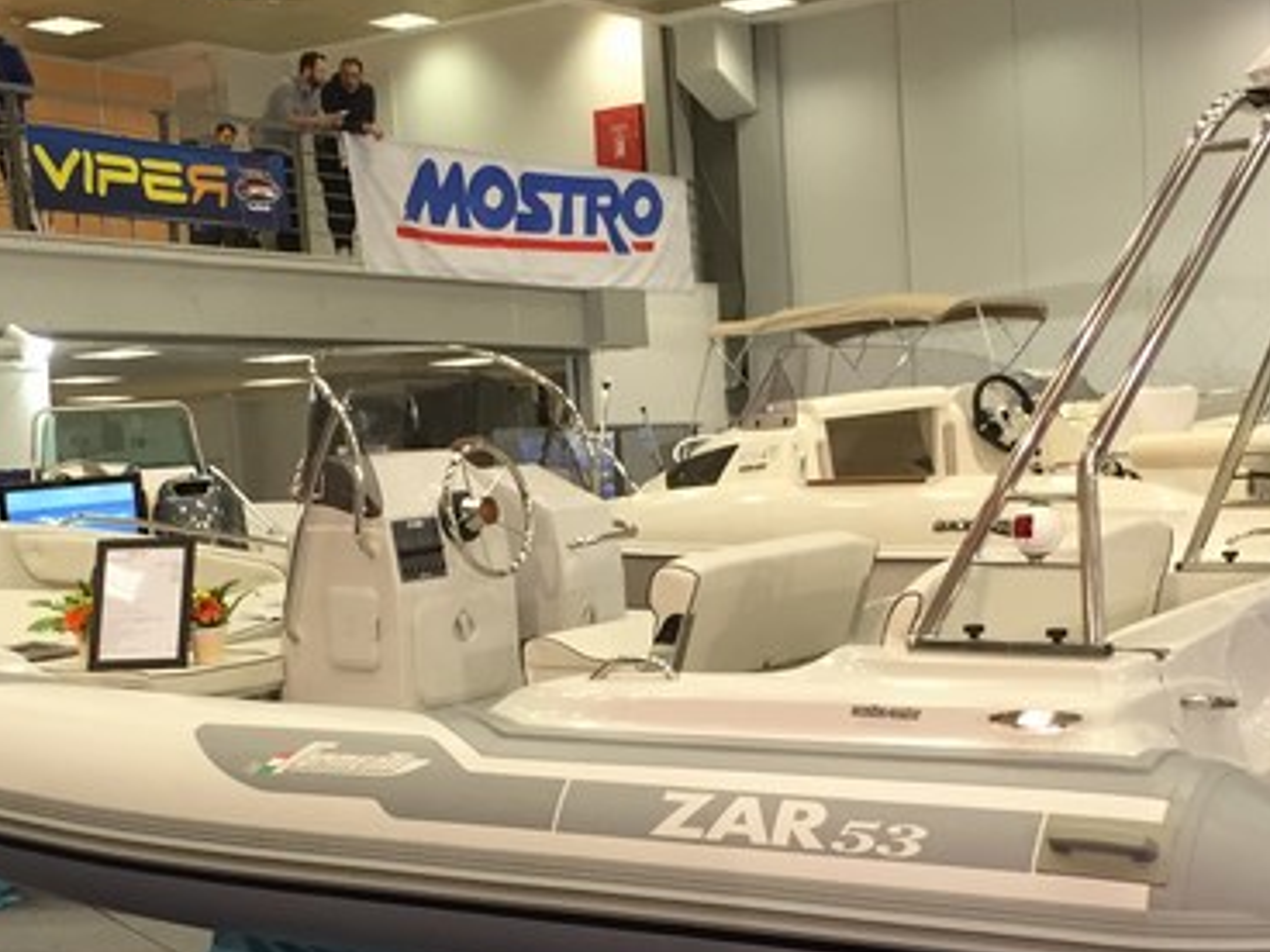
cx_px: 728
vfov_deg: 22.9
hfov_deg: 30.7
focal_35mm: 63
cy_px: 766
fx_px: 2311
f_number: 2.2
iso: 80
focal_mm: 4.15
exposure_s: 1/30
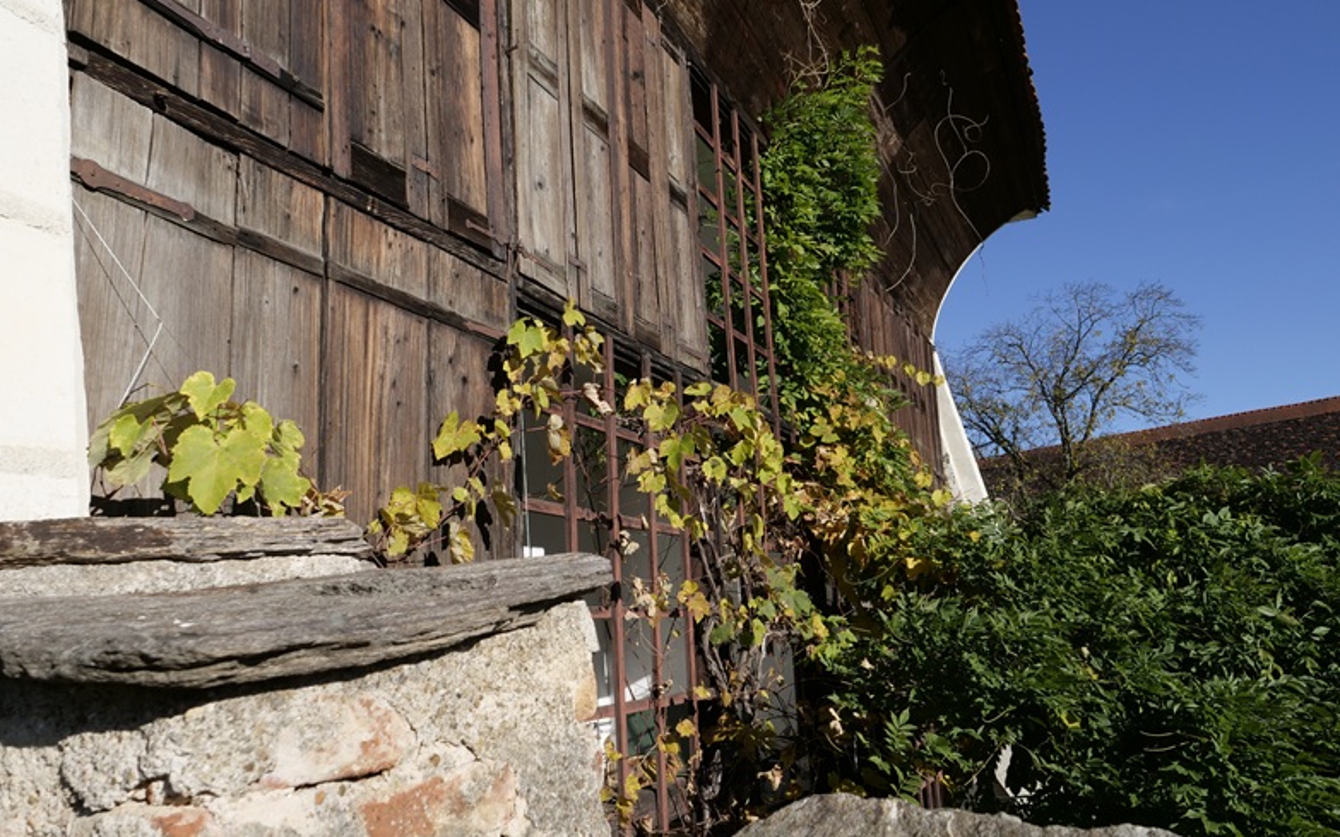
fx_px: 949
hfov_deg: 70.4
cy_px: 399
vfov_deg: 47.6
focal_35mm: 26
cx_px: 657
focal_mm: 12
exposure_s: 1/640
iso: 200
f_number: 7.1
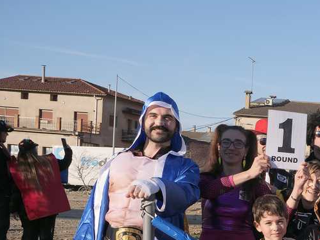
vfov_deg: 18.2
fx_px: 721
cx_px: 405
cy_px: 265
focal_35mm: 78
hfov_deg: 22.6
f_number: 6.3
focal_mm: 15
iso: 200
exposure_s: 1/800
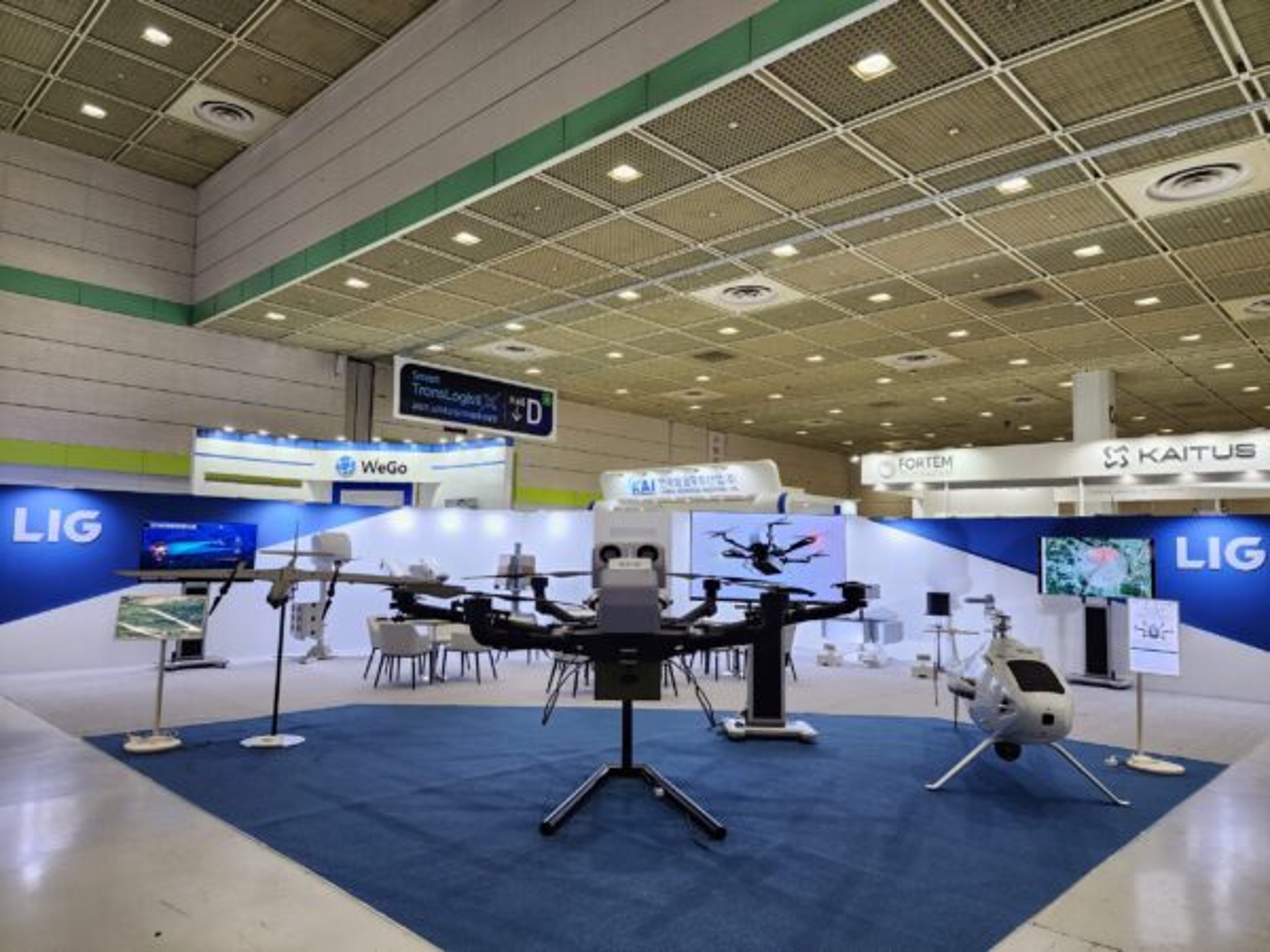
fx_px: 844
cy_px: 476
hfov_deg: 73.9
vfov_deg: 58.9
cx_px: 635
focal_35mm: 23
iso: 160
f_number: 1.8
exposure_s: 1/120
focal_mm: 6.4
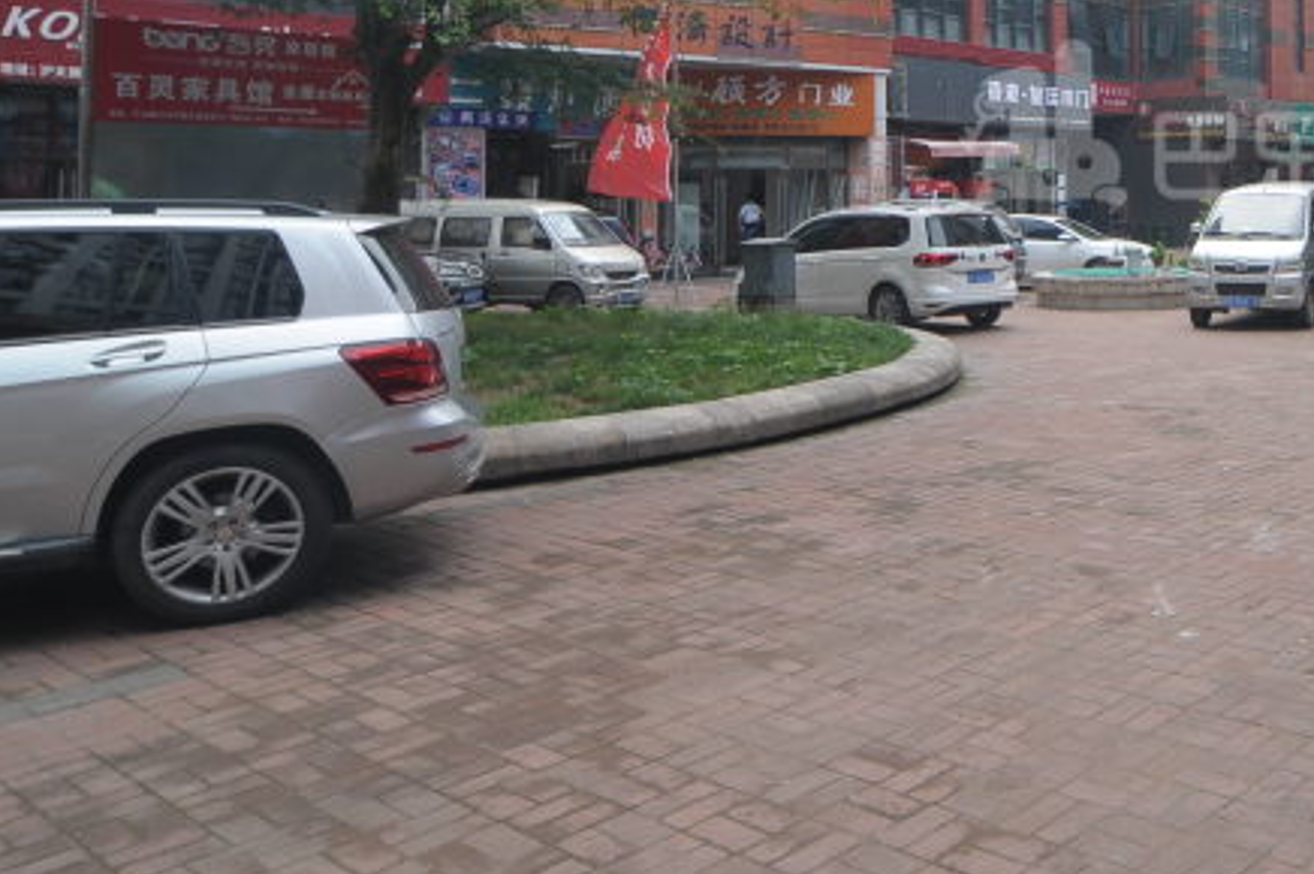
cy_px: 125
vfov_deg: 37.8
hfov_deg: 50.3
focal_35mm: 33
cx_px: 1199
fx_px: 1204
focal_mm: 12
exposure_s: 1/40
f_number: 8
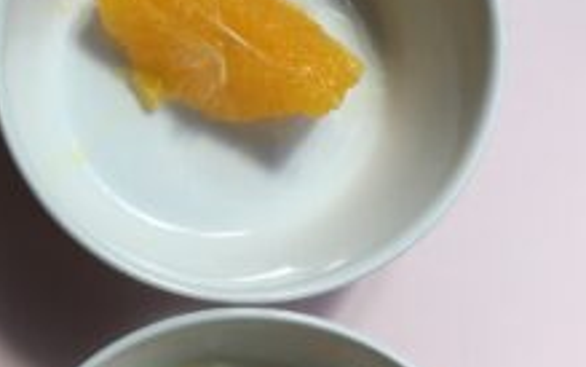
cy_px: 312
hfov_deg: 25.8
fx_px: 1198
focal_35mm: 75
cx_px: -29
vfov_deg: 17.2
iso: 25
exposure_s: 1/806
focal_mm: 3.3
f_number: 2.4
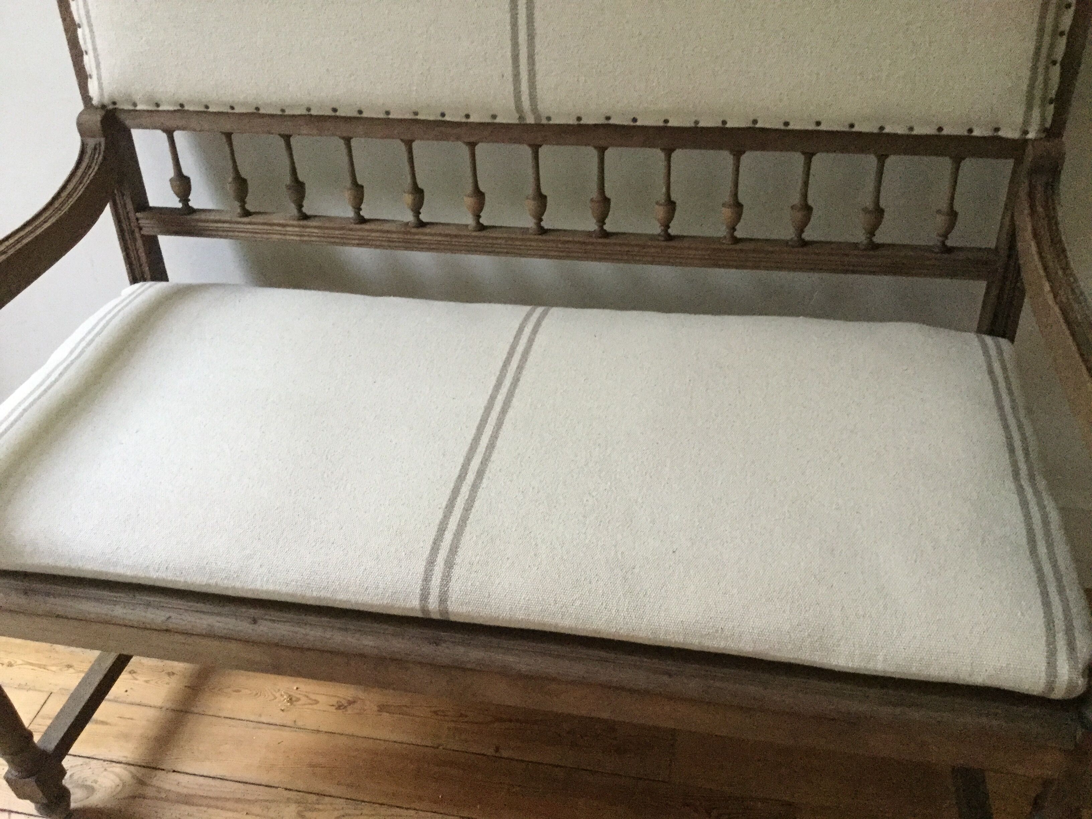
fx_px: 978
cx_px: 546
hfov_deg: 58.4
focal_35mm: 31
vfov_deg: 45.4
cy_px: 410
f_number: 2.4
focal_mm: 3.3
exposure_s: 1/17
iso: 250
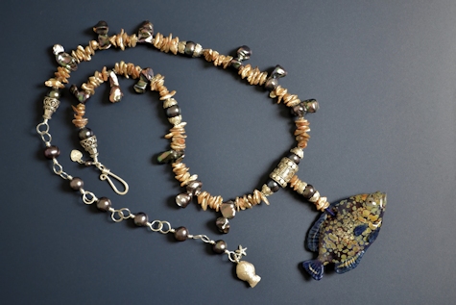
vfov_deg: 18.9
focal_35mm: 72
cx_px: 228
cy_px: 152
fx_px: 912
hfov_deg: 28.1
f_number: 5.6
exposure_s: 1/2
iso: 800
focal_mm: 48
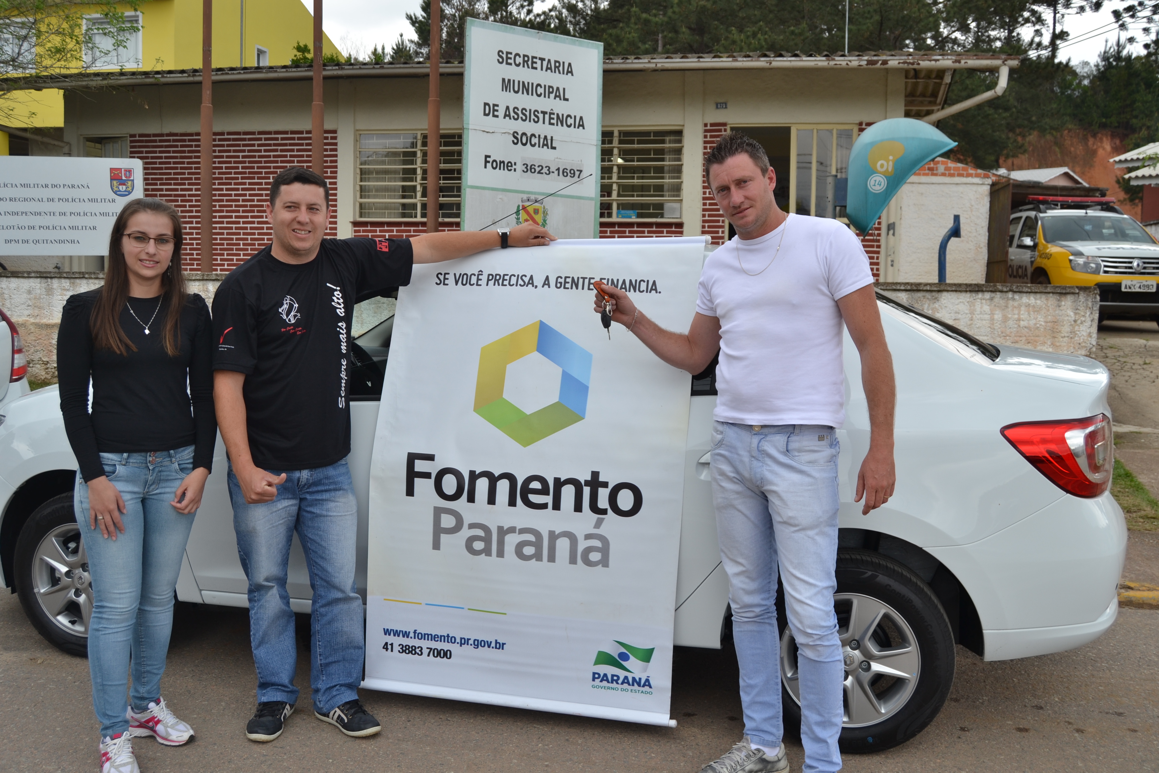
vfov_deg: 40.0
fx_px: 1062
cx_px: 580
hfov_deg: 57.2
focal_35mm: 33
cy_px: 386
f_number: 5.6
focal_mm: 22
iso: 100
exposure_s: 1/125
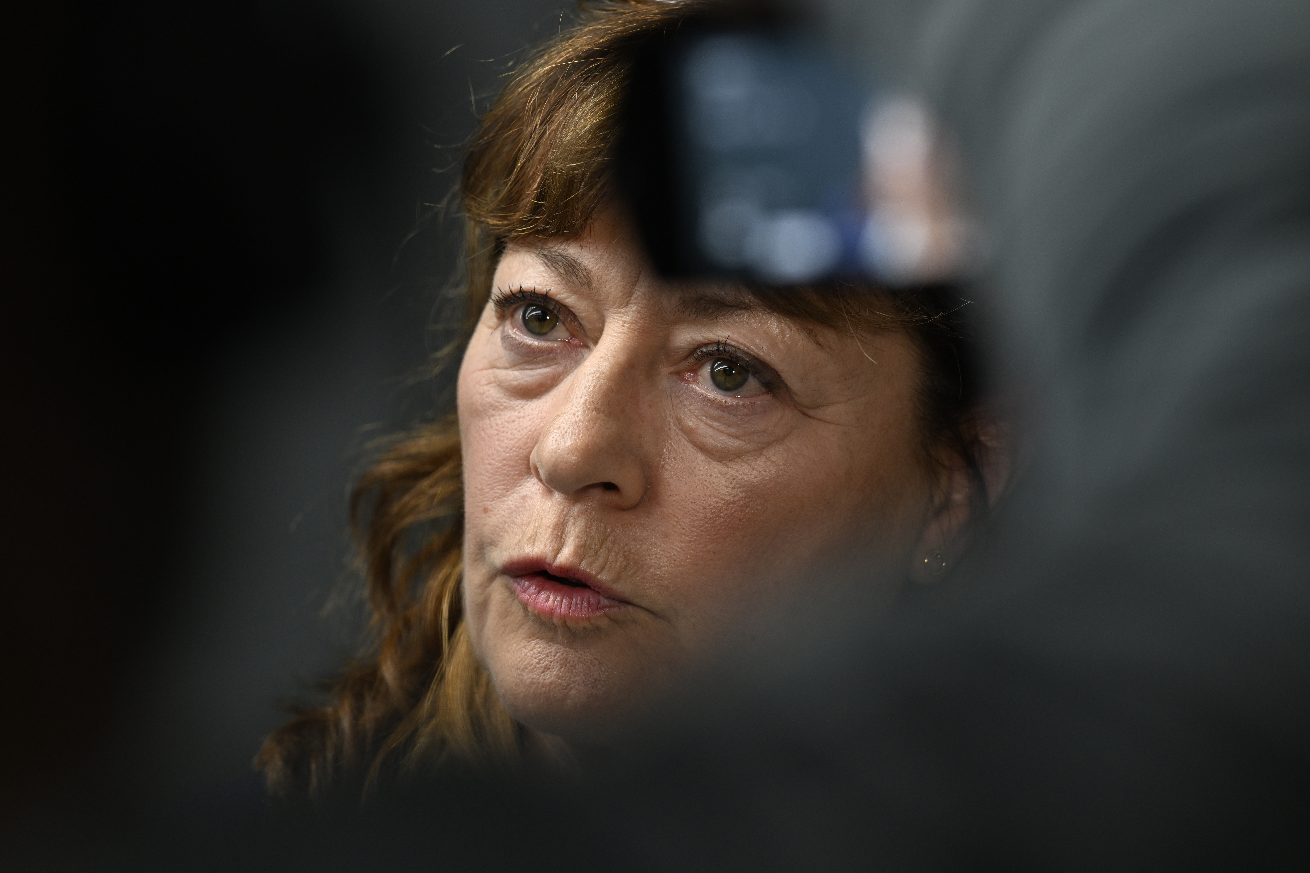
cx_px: 655
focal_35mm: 200
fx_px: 7277
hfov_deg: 10.3
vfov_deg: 6.9
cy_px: 436
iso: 1250
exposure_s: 1/160
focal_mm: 200
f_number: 5.6
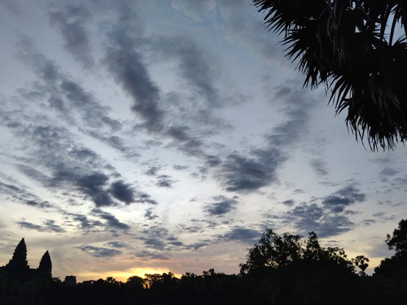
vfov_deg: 48.2
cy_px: 152
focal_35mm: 29
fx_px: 341
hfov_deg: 61.7
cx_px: 204
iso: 50
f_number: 1.8
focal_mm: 4.22
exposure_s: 1/218
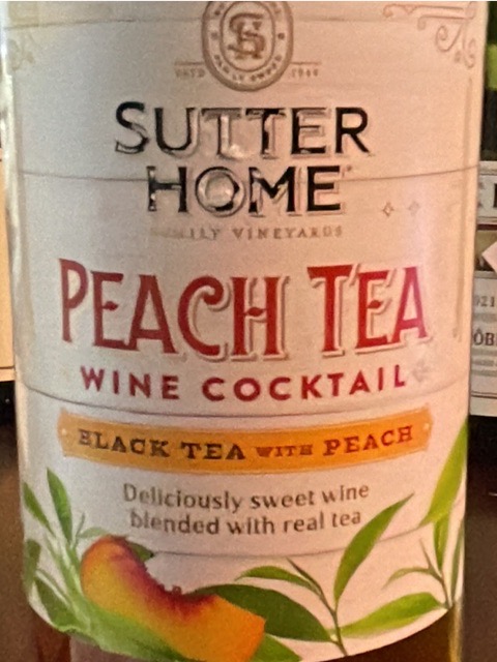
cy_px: 331
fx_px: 574
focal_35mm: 30
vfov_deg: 60.0
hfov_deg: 46.8
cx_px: 248
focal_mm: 1.54
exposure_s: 1/40
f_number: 2.4
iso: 800
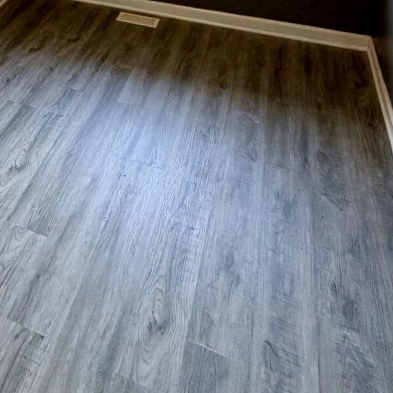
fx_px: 527
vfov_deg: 30.1
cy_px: -148
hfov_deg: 38.1
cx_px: 37
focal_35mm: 41
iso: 200
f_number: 2.2
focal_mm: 2.22
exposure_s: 1/60
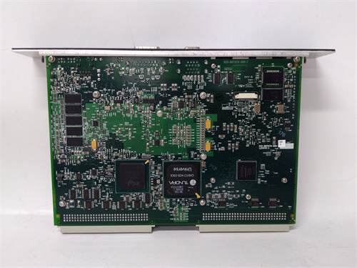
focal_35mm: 27
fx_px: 278
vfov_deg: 51.4
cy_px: 134
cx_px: 178
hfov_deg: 65.3
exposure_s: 1/33
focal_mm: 3.79
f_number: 2
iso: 269
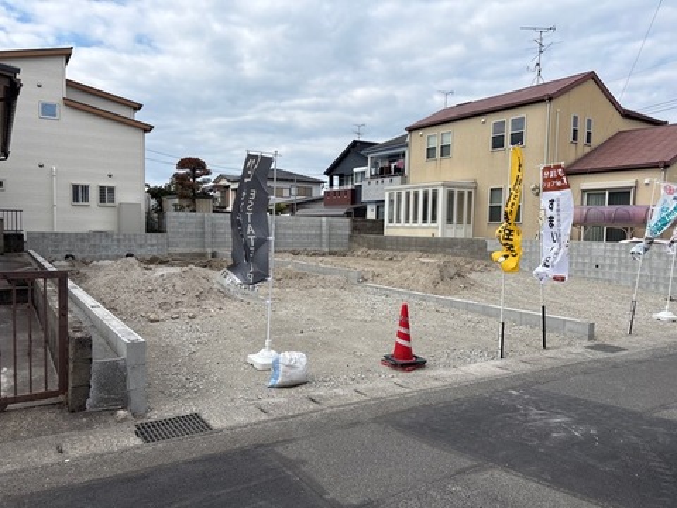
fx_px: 508
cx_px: 338
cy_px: 254
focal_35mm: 26
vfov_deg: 53.1
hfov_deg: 67.3
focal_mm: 5.96
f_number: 1.6
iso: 50
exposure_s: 1/3021
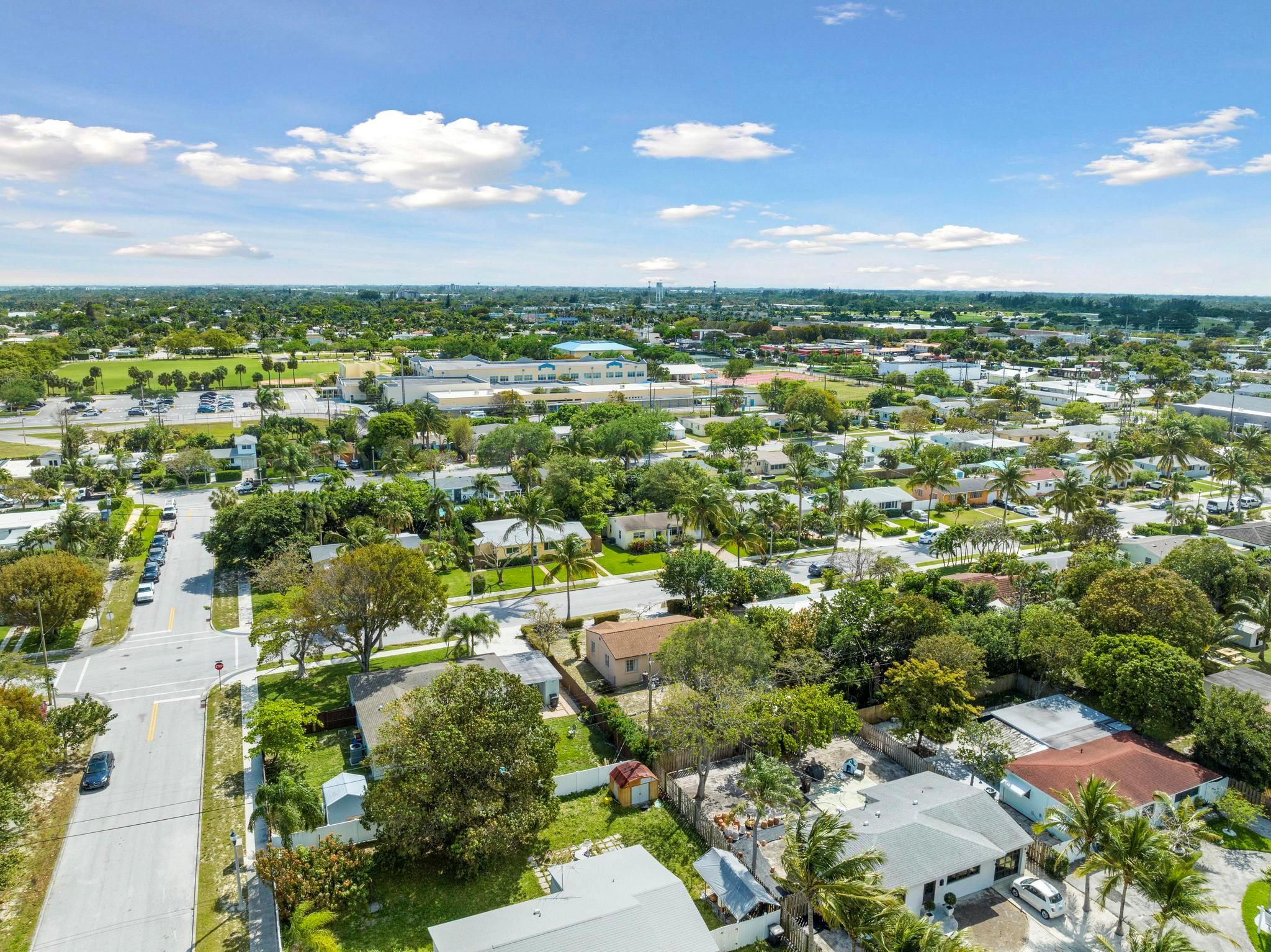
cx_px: 636
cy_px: 476
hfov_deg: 71.6
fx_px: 881
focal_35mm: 24
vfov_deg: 56.8
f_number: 5.6
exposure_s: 1/80
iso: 200
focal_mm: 12.29
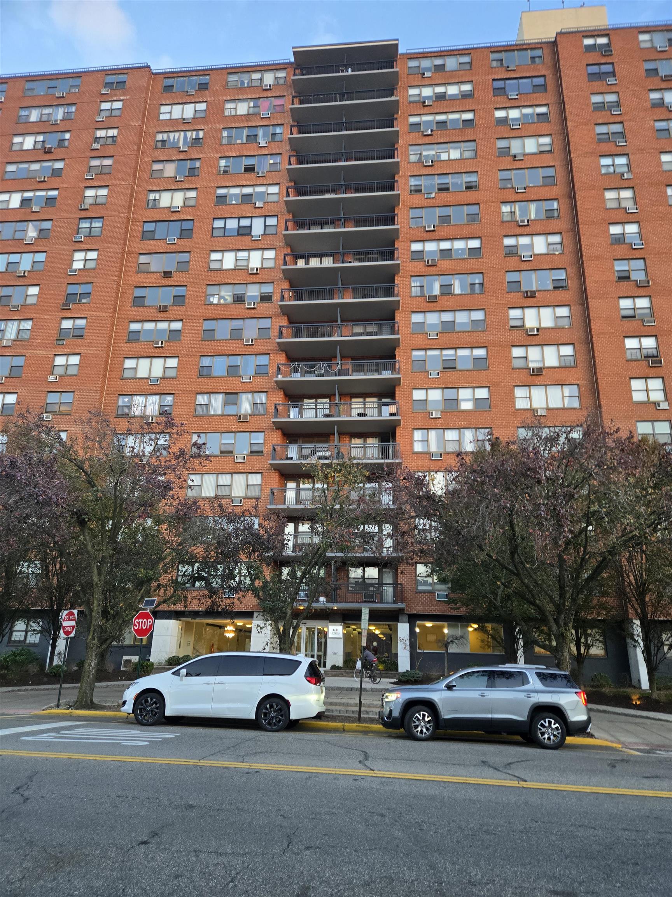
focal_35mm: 23
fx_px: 595
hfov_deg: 58.9
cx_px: 336
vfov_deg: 73.9
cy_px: 448
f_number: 1.8
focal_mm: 5.4
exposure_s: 1/180
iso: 125
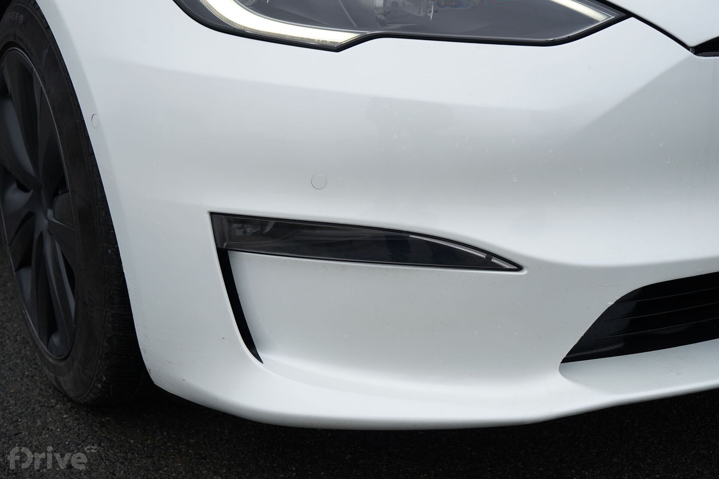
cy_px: 240
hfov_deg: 44.5
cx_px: 360
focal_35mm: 44
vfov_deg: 30.5
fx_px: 879
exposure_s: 1/160
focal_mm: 44
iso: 400
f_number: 6.3
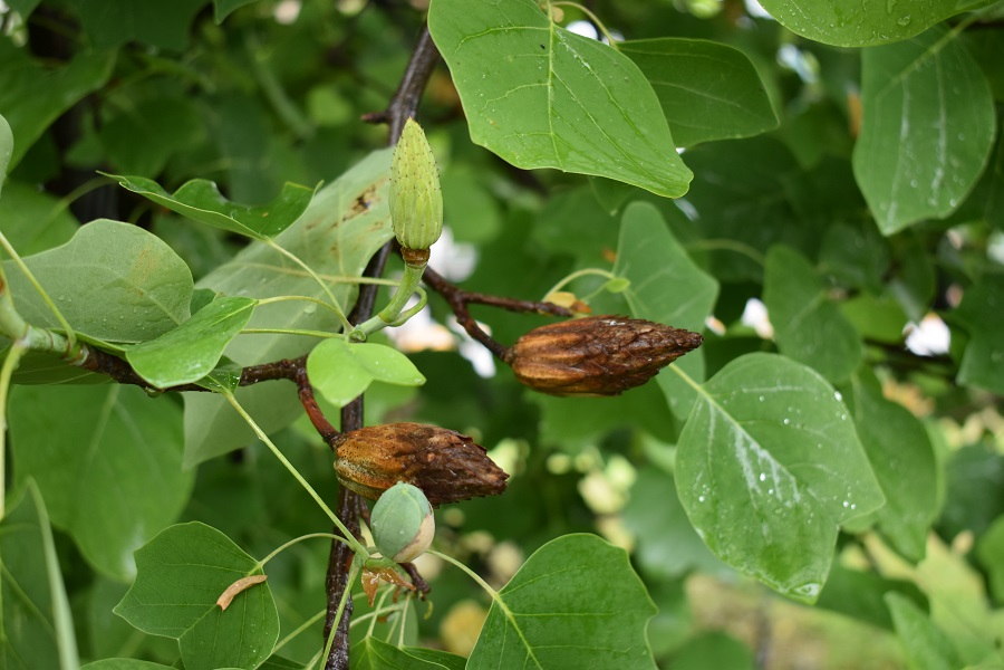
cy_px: 335
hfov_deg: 37.9
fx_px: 1464
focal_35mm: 52
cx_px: 502
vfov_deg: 25.8
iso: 400
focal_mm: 35
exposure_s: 1/80
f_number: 4.5
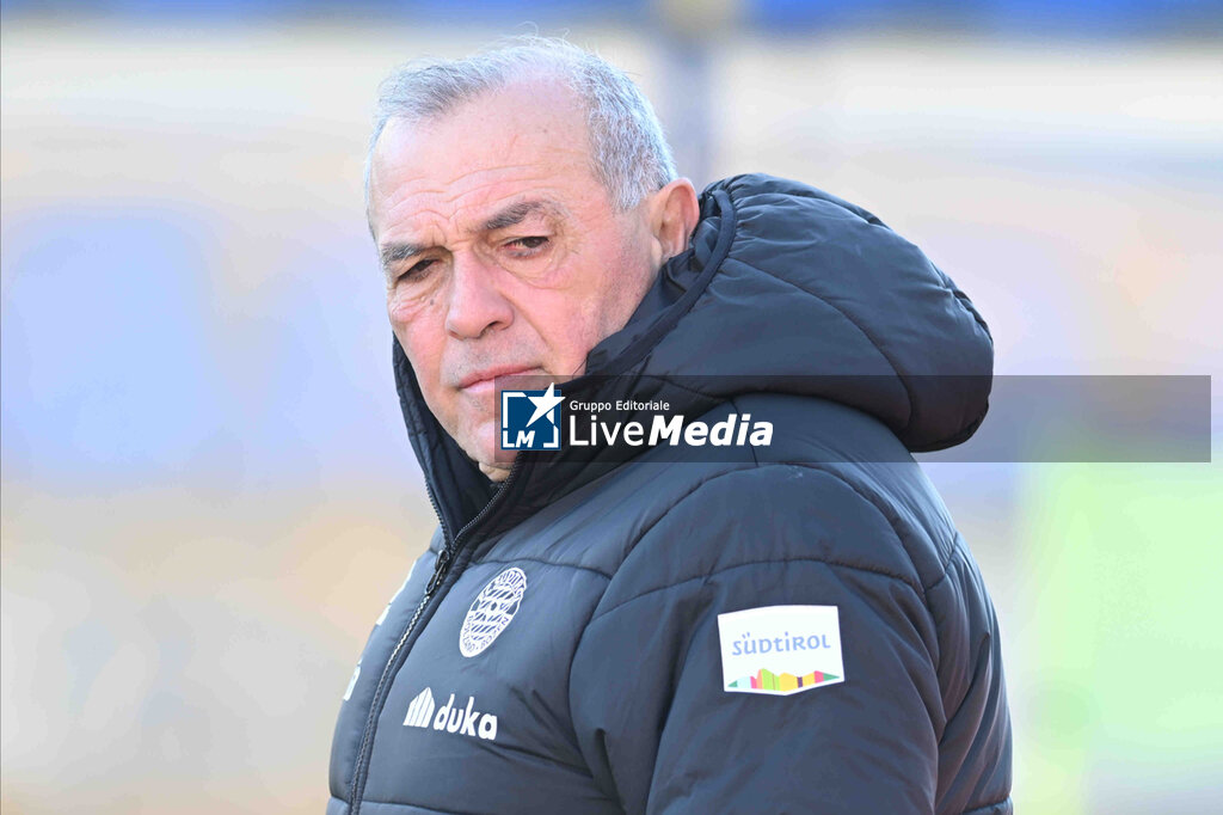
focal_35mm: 450
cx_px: 612
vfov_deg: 3.1
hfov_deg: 4.6
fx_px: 15282
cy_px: 408
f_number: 4
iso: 250
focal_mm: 300
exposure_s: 1/250
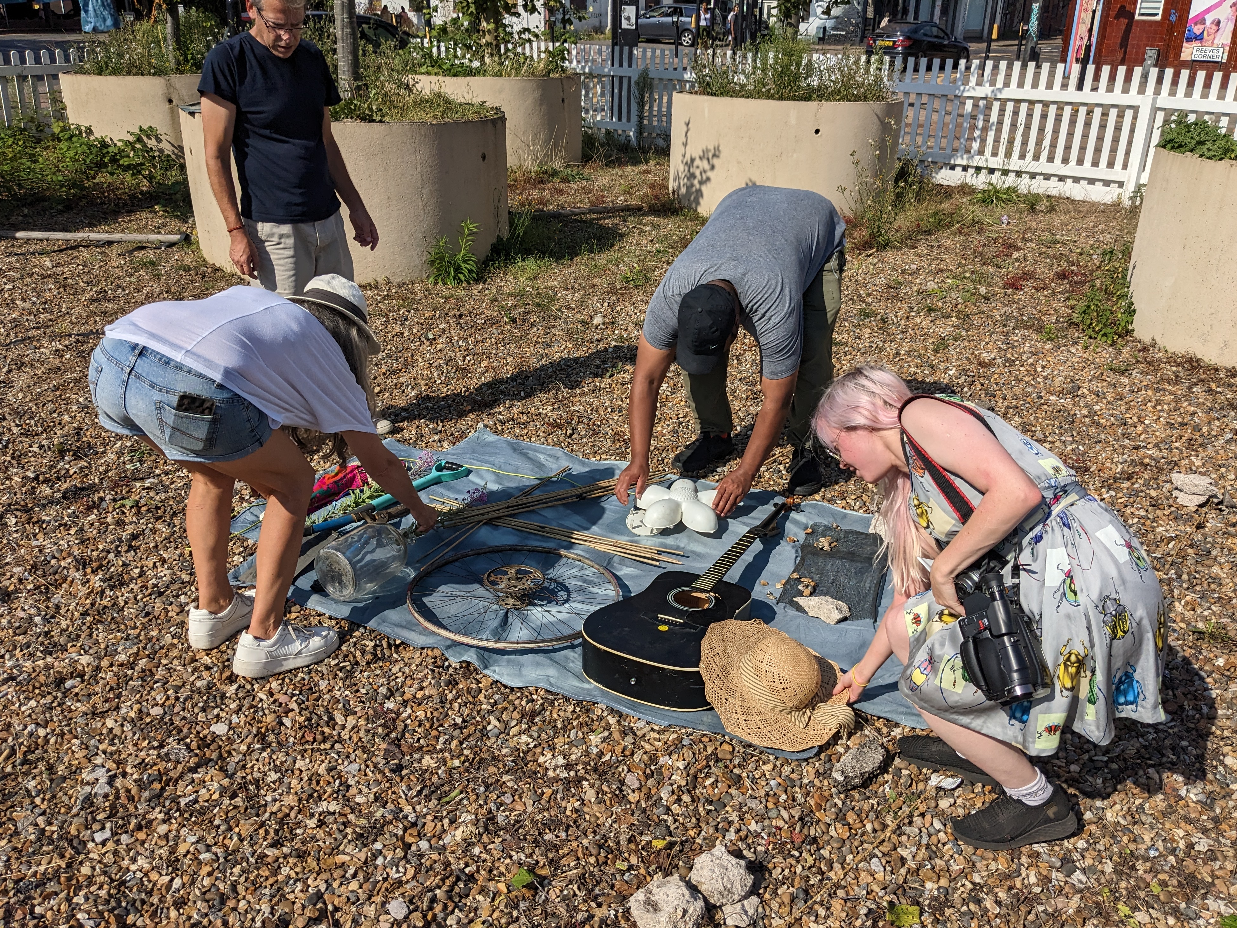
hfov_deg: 63.4
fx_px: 1001
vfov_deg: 49.7
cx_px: 631
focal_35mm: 28
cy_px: 478
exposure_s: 1/7812
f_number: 1.73
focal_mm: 4.38
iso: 60
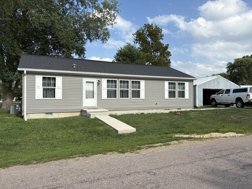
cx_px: 126
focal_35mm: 26
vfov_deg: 53.1
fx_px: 189
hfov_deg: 67.3
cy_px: 94
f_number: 1.6
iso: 50
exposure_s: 1/2985
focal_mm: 5.96
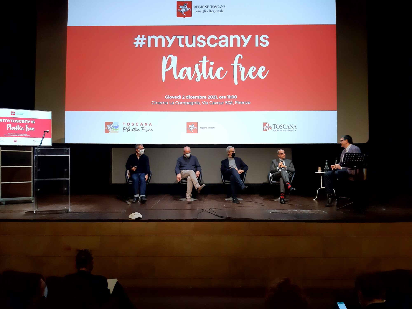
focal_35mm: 27
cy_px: 154
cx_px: 206
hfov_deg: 65.3
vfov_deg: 51.4
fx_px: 321
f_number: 1.7
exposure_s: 1/50
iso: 250
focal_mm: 3.93
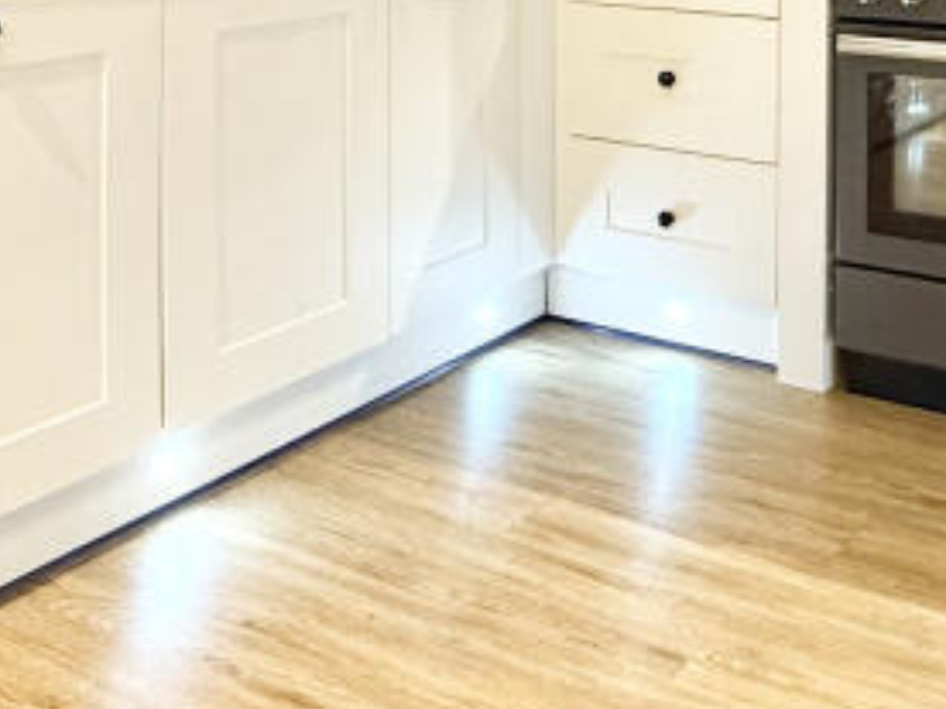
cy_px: -120
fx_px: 1421
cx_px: 675
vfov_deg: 25.4
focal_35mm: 52
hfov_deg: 36.2
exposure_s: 1/50
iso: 320
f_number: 2.2
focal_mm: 2.22
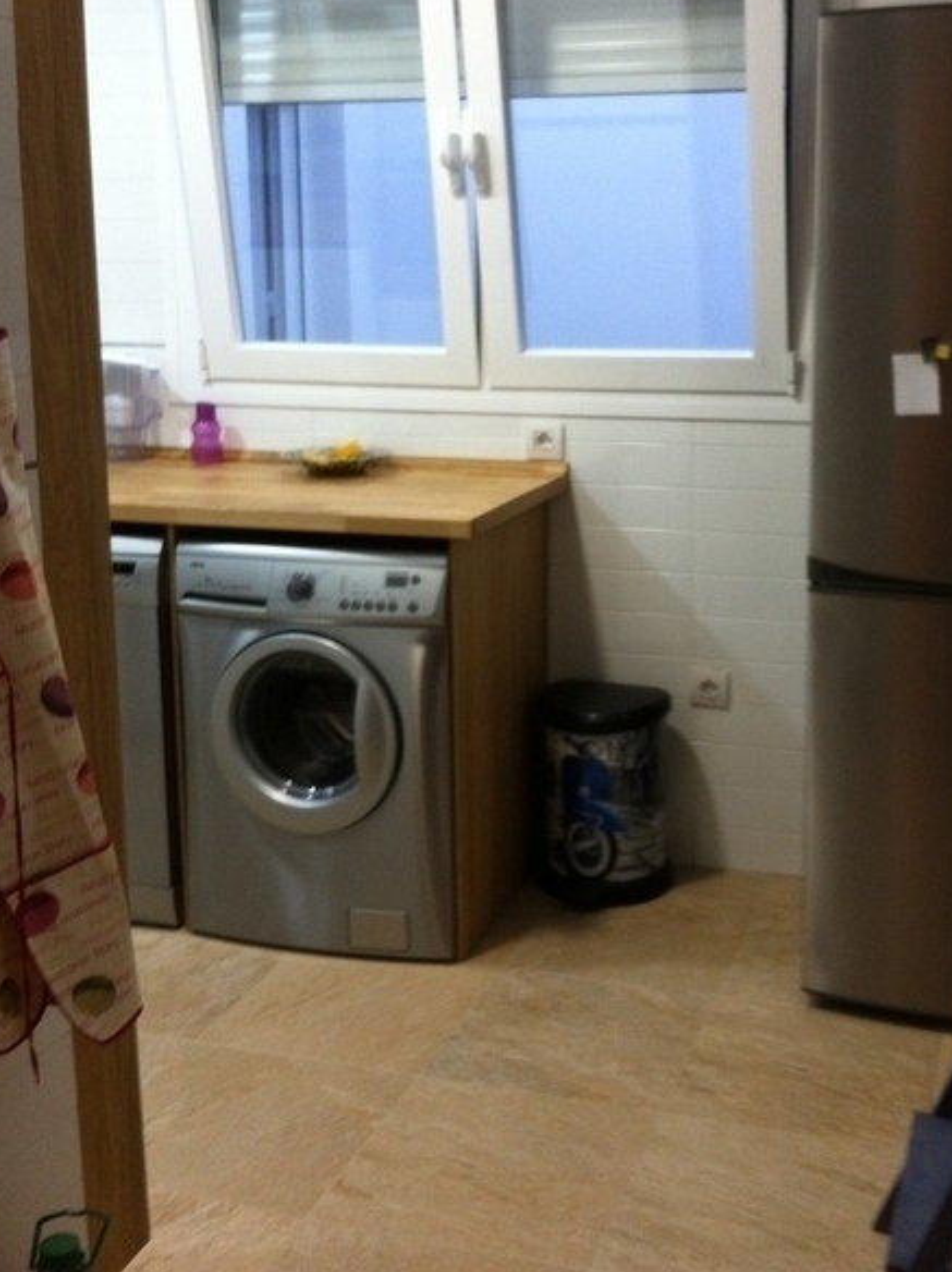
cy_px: 470
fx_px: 1689
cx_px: 590
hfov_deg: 31.3
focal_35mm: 46
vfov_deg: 41.0
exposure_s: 1/15
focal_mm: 3.85
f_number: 2.8
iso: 125
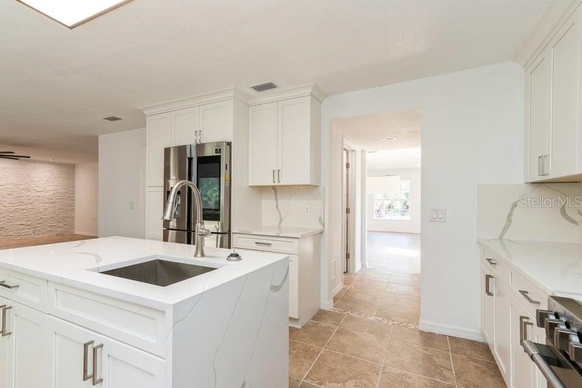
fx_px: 275
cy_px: 201
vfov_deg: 70.4
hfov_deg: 93.2
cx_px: 276
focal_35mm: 17
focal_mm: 16
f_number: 8
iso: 200
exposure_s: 1/13
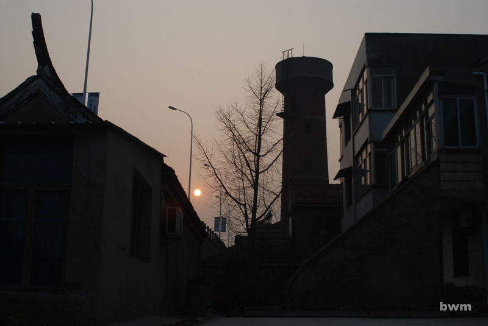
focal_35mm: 42
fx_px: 570
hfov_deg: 46.4
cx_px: 244
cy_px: 163
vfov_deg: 32.0
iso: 200
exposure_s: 1/320
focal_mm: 28
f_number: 9
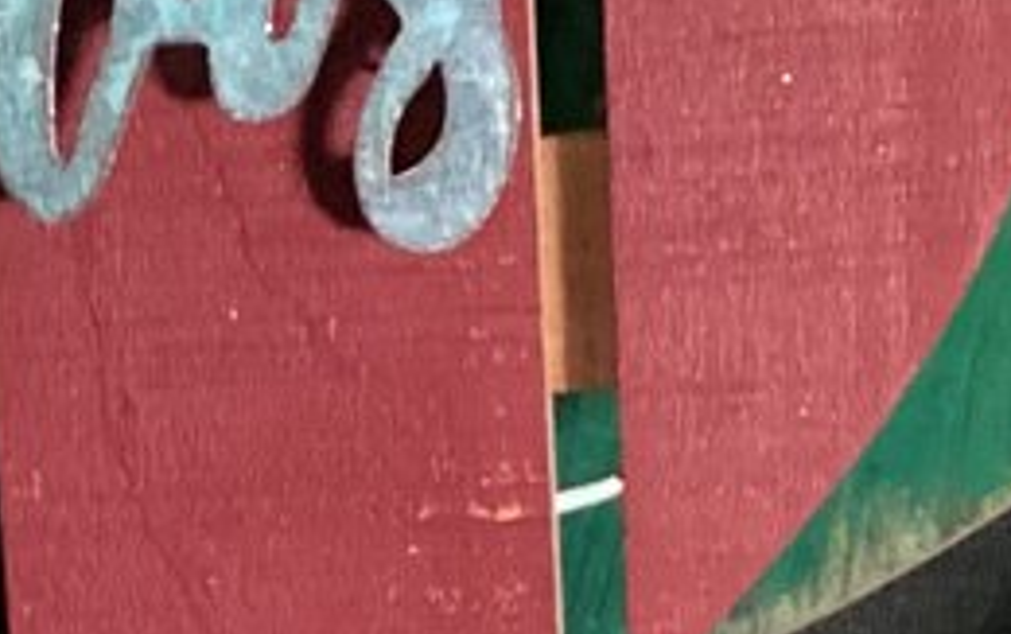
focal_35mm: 191
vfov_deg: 6.7
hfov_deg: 10.9
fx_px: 5267
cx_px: 6
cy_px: 1196
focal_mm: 3.3
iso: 320
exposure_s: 1/60
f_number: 2.4
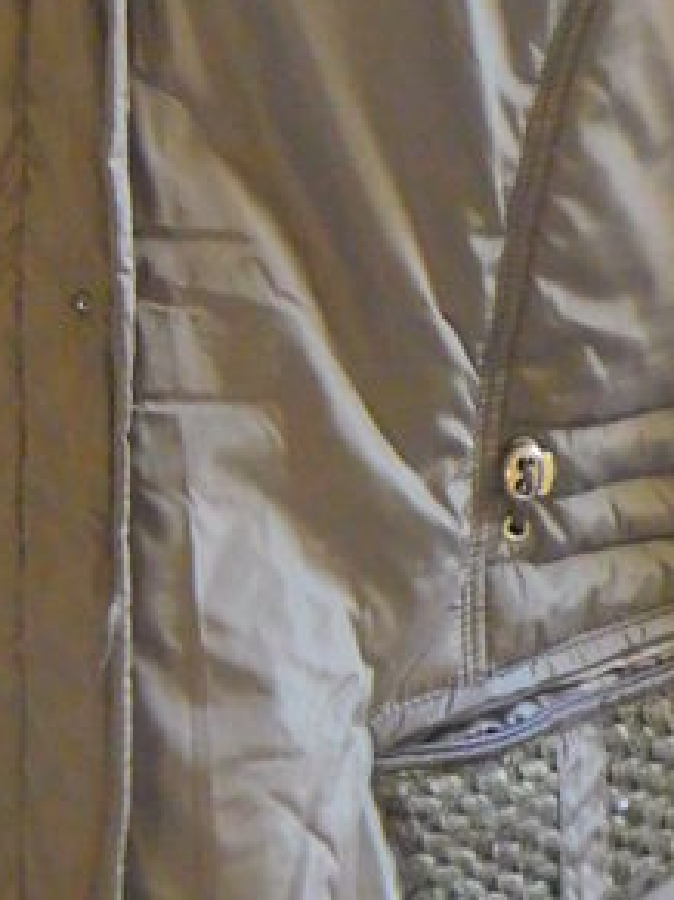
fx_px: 2234
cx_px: 179
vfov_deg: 22.5
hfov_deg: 17.1
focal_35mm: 86
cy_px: 220
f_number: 3.4
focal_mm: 4.5
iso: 800
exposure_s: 1/30
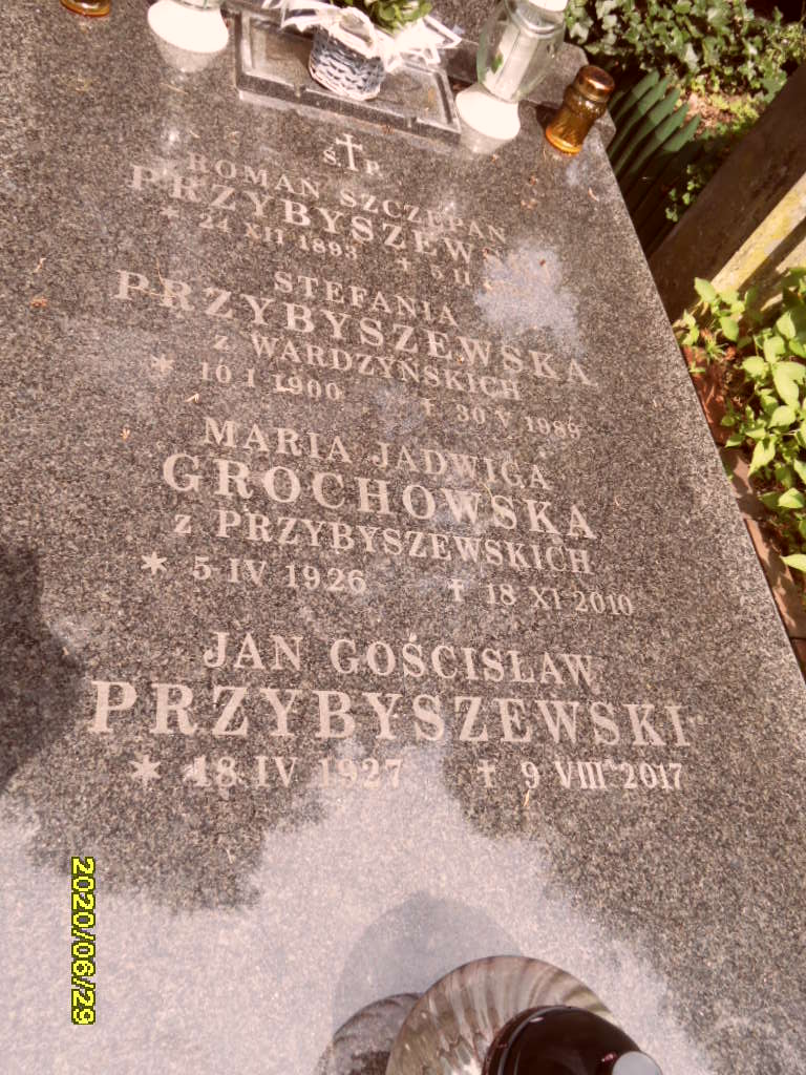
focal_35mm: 28
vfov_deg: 63.4
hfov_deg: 49.7
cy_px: 538
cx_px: 403
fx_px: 869
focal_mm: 4.6
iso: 80
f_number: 3.4
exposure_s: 1/250
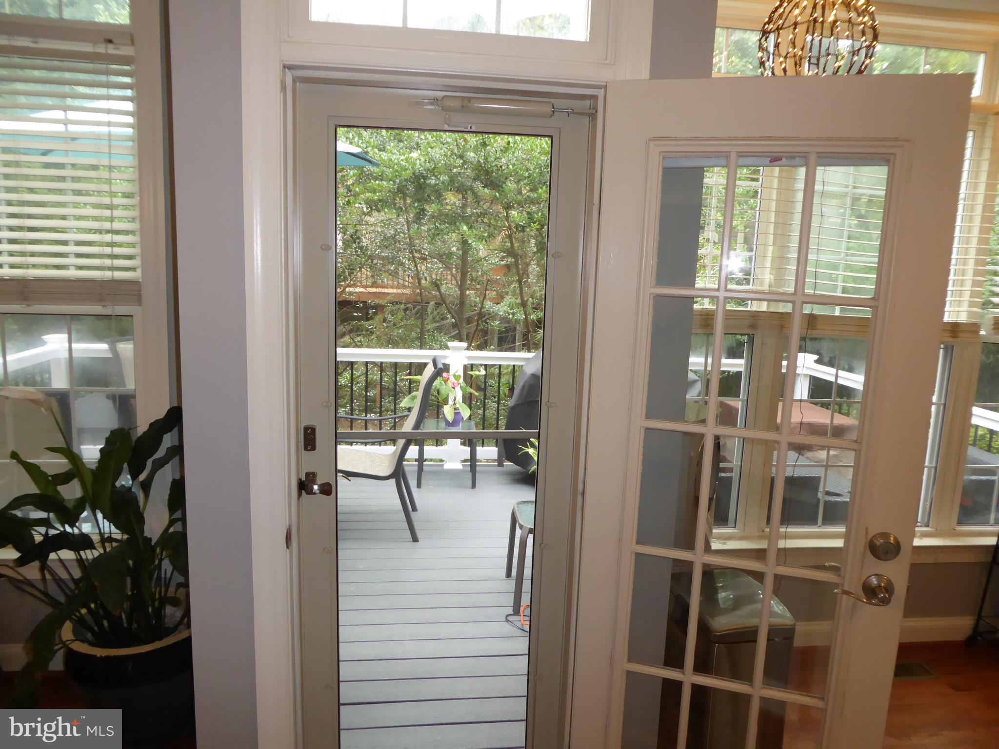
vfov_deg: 54.9
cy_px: 374
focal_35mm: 25
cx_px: 500
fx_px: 721
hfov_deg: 69.4
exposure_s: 1/60
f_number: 3.3
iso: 400
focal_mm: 4.3
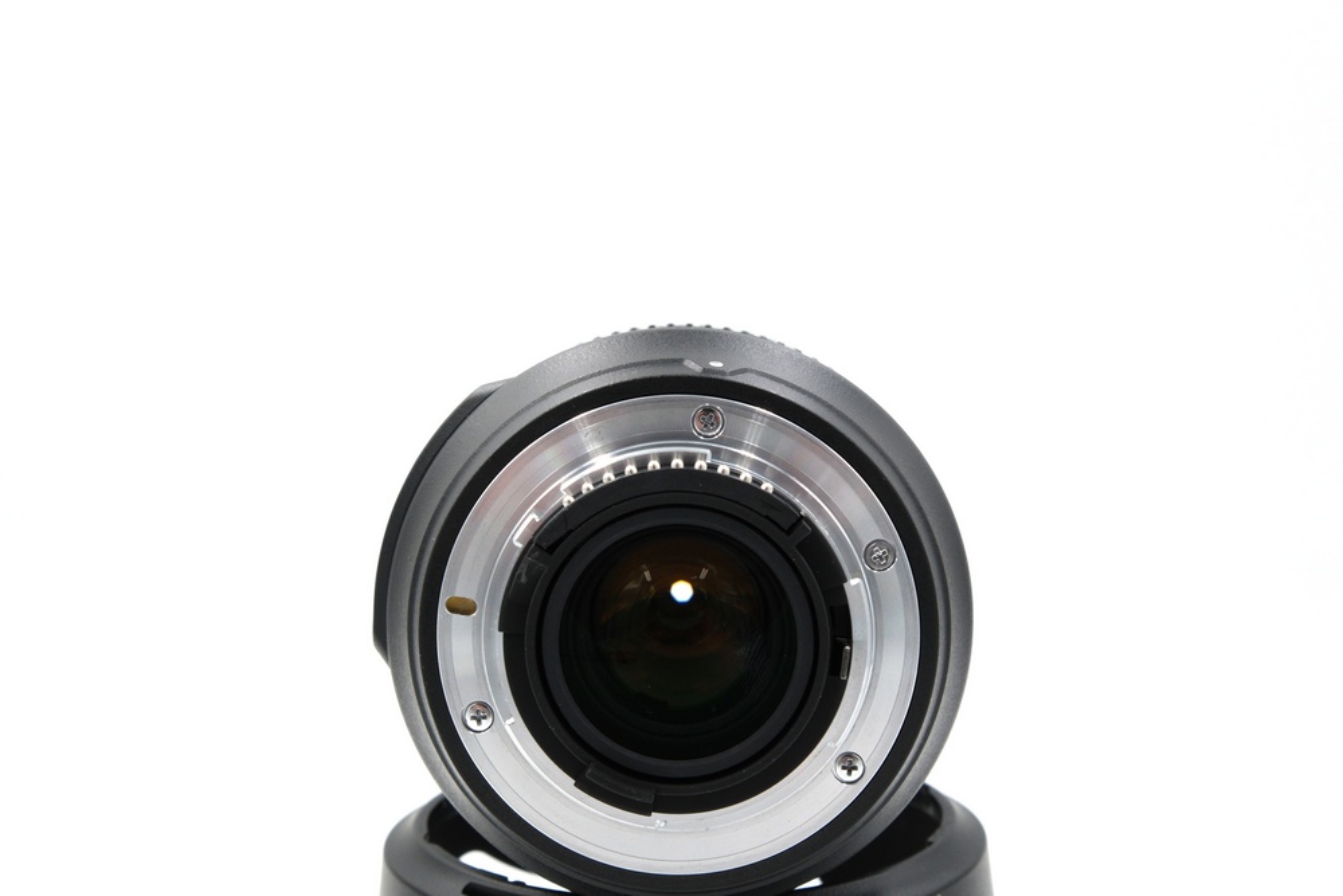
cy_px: 448
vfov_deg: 23.0
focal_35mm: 59
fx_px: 2201
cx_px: 672
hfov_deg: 33.9
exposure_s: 1/125
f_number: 11
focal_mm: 39
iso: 800
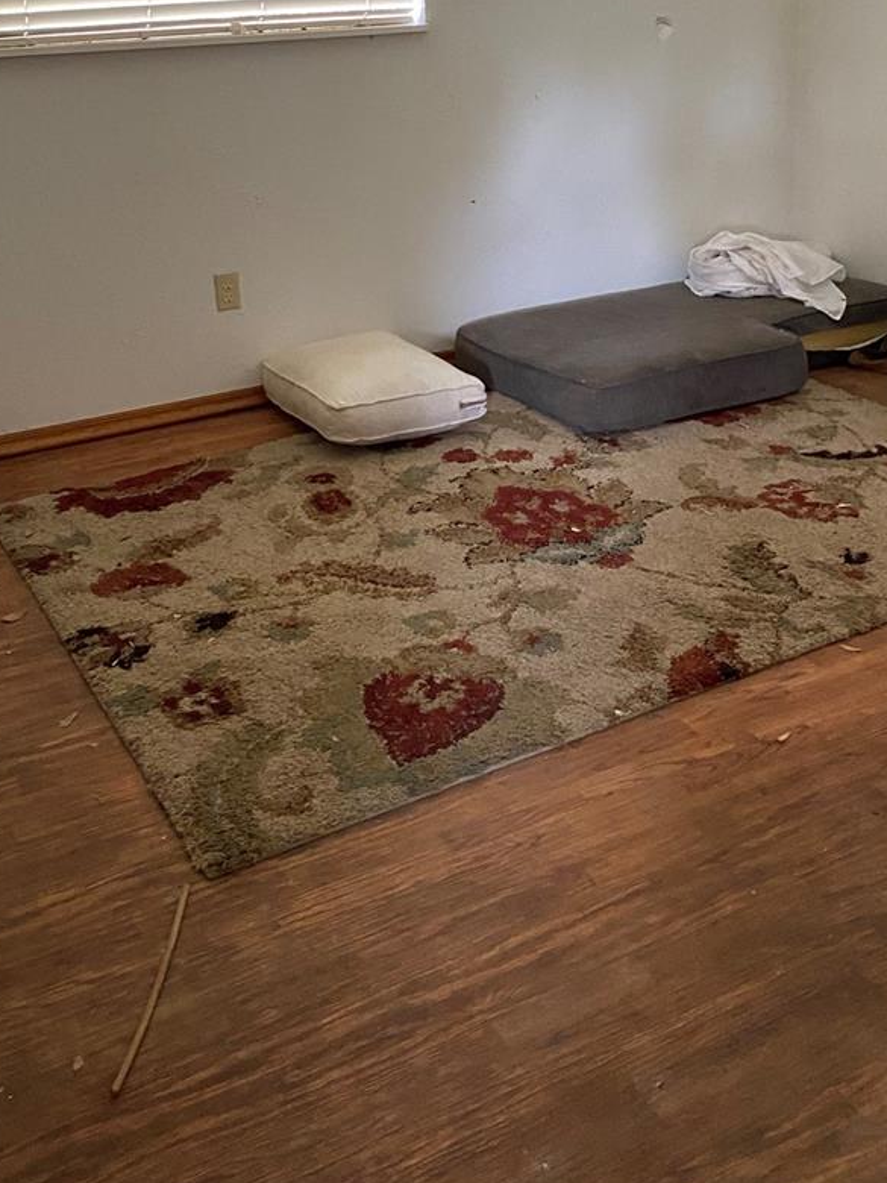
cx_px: 441
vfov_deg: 45.1
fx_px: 1367
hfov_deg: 36.0
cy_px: 291
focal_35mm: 40
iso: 500
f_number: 1.8
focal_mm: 4.25
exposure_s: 1/53
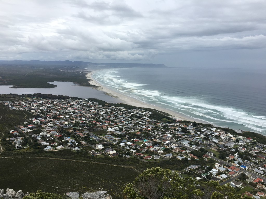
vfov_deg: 48.2
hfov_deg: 61.7
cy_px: 100
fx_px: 223
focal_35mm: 29
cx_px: 133
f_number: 2.2
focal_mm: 4.15
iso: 25
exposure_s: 1/1451
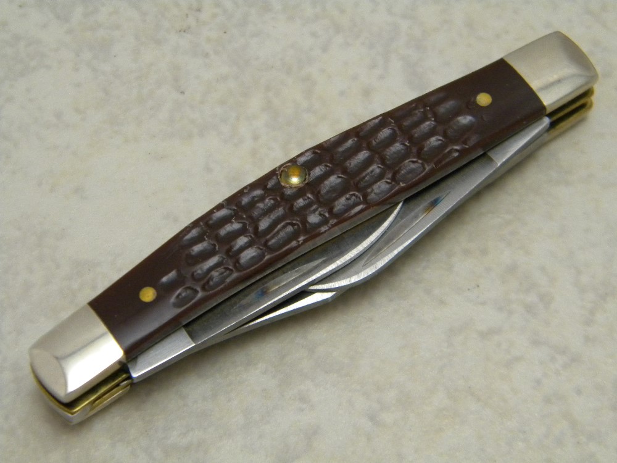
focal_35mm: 105
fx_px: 1872
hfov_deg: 18.7
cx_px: 308
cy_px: 232
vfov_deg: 14.1
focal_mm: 19
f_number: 4.7
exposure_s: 1/26.6
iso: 400
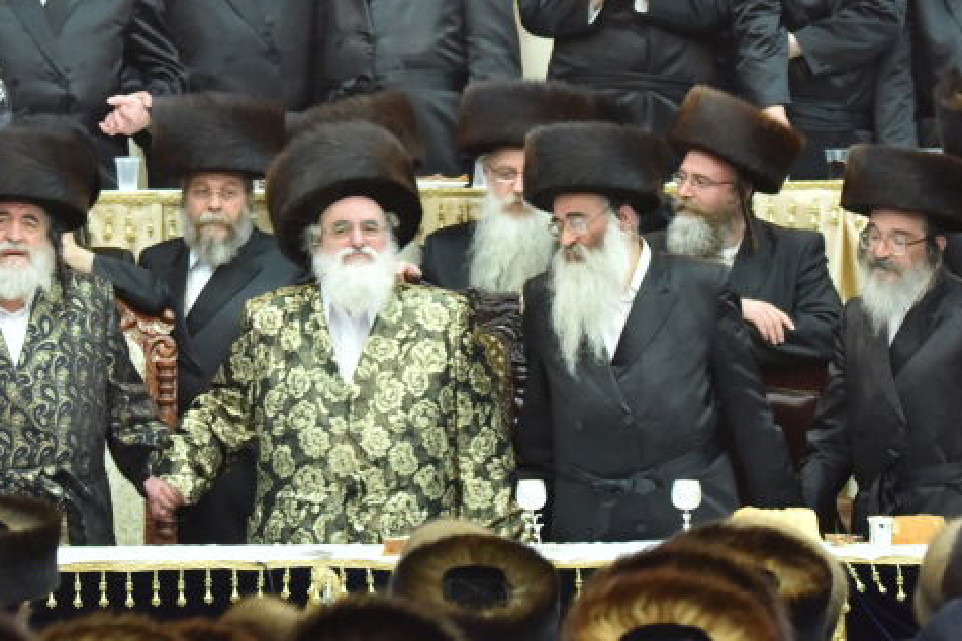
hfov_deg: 6.4
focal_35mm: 323
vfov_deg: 4.3
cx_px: 232
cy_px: 167
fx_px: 8628
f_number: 5
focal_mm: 150
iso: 2000
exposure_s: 1/160
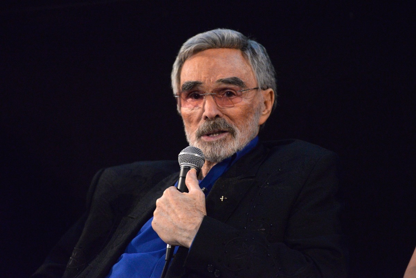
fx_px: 2311
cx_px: 208
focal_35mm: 200
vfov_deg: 6.9
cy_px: 139
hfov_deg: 10.3
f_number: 2.8
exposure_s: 1/200
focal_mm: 200
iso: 5000
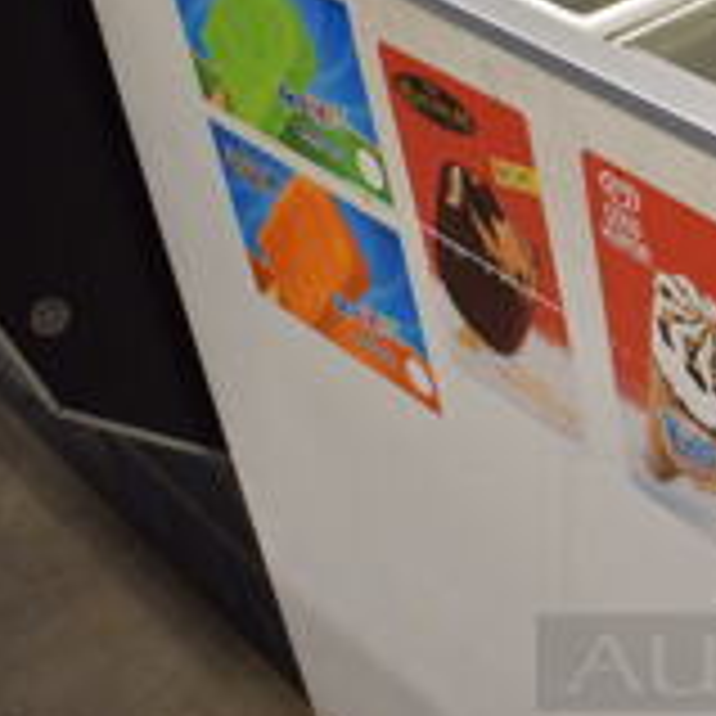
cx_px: 1040
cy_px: 473
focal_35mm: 88
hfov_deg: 17.9
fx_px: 2059
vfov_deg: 19.7
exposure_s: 1/30
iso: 500
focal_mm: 18
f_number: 3.5
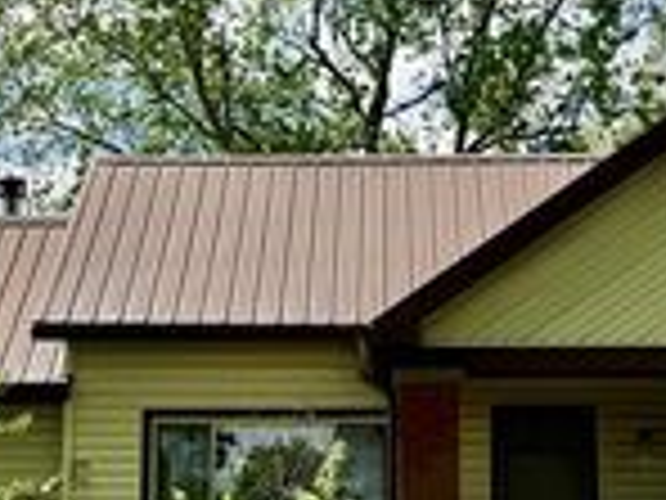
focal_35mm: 81
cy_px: 349
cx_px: 338
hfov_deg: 24.1
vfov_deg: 18.1
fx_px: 1558
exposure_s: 1/5319
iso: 80
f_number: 1.78
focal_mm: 6.76
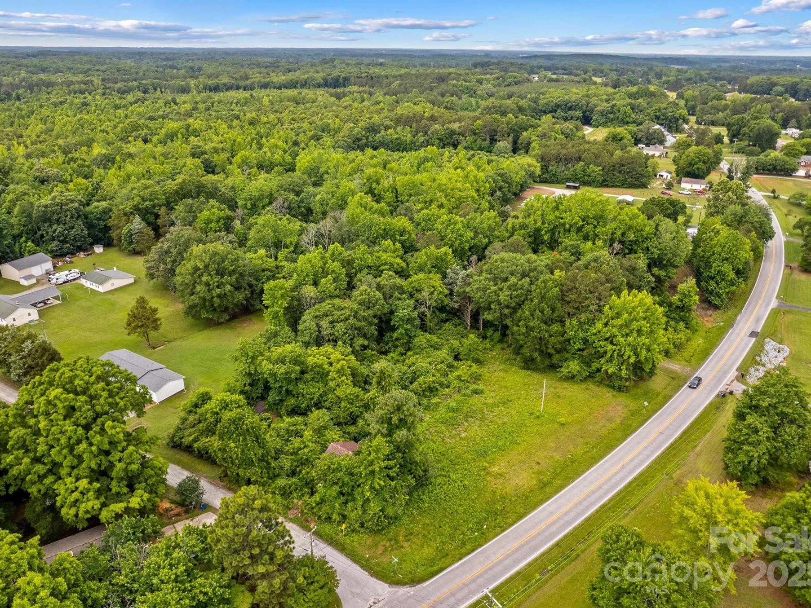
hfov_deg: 71.6
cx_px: 398
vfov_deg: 56.8
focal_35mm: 24
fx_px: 562
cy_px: 305
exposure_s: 1/500
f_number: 2.8
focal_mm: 8.38
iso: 110
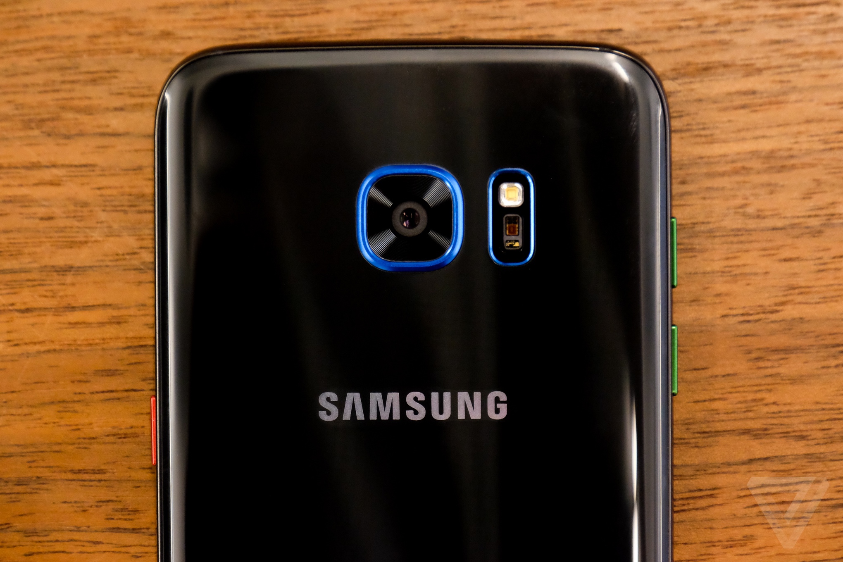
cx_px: 422
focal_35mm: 112
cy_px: 281
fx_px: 2622
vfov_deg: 12.2
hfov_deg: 18.3
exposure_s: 1/80
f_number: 5.3
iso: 4000
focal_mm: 74.4
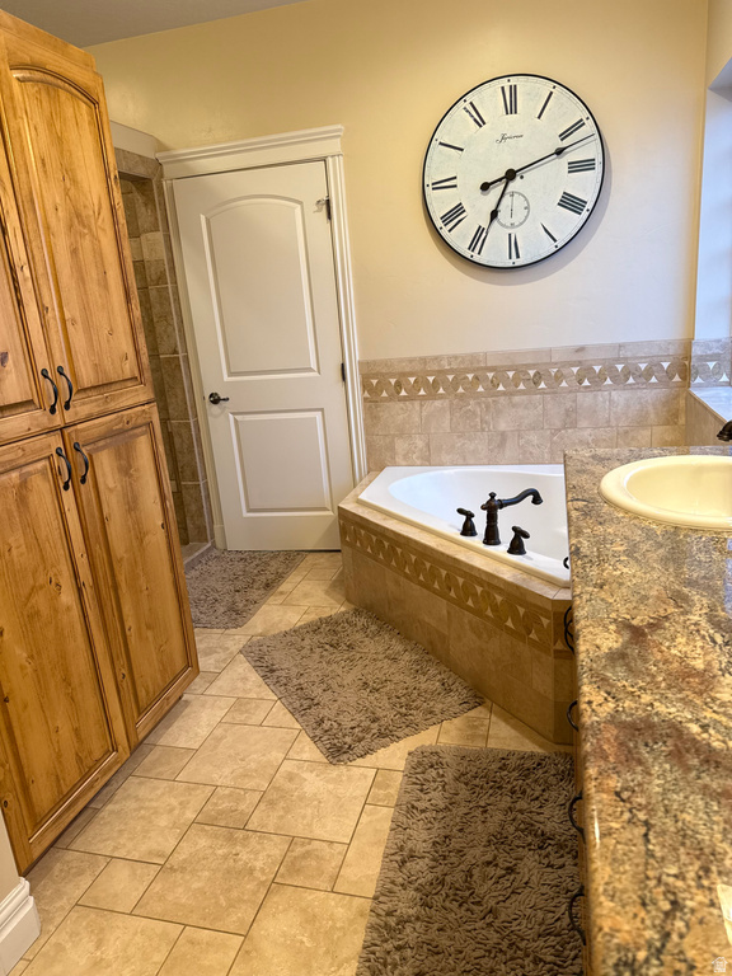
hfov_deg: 56.8
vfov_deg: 71.6
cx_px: 366
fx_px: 677
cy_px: 488
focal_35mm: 24
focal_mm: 6.76
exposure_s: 1/60
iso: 125
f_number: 1.78
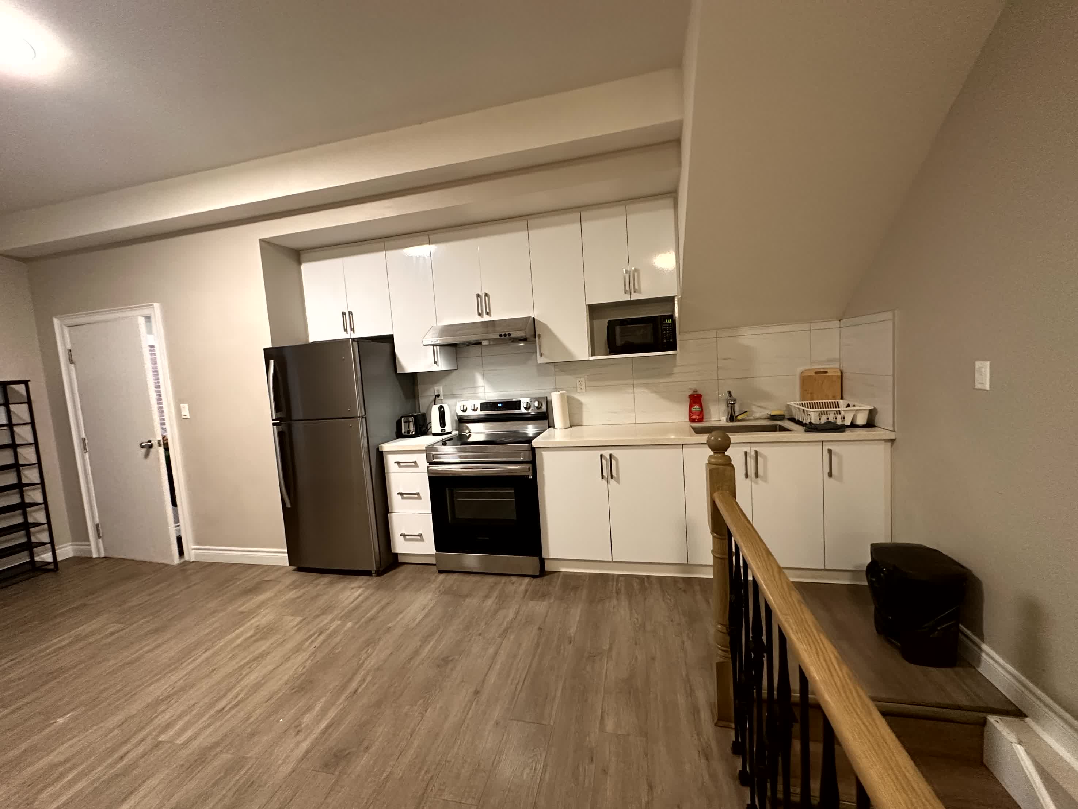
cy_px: 404
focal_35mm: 14
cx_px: 539
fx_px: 436
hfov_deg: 102.1
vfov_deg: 85.7
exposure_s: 1/60
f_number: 2.2
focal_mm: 2.22
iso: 500
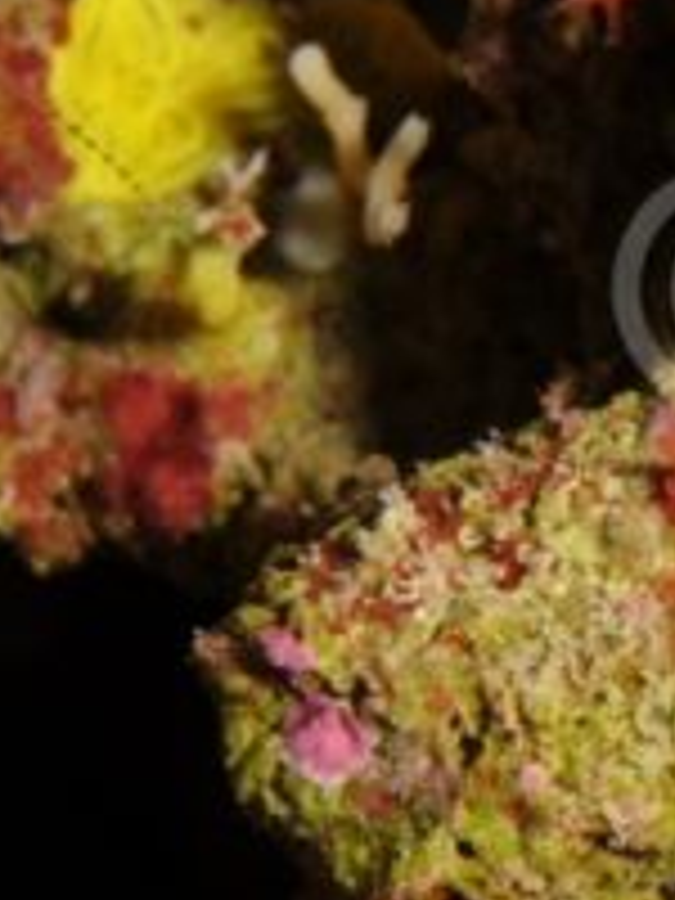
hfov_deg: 5.7
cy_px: 522
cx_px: 1094
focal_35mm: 259
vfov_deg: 7.6
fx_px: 6734
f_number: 20
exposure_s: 1/60
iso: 200
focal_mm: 60
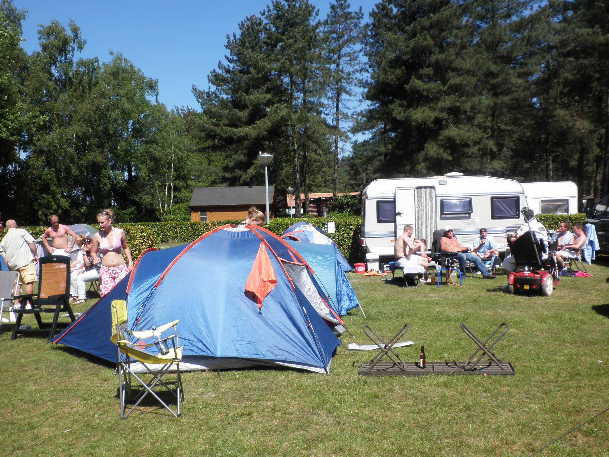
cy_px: 228
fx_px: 633
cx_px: 304
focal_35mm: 36
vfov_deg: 39.7
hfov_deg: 51.4
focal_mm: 6.3
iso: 64
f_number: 5.6
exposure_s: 1/250
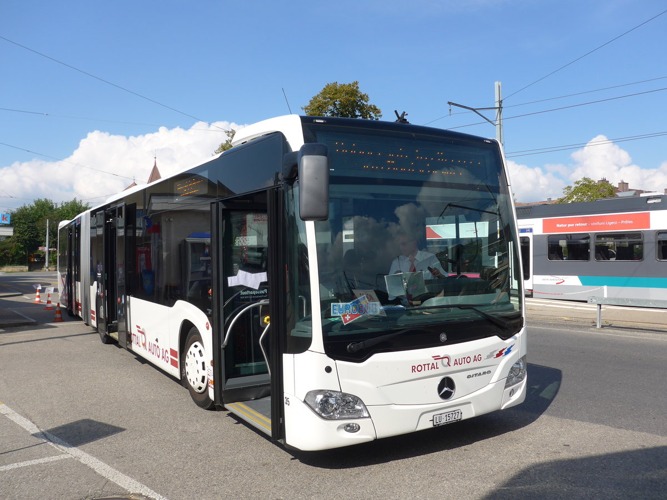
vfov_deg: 48.2
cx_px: 334
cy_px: 250
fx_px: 559
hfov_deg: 61.7
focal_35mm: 29
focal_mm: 6
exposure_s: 1/1600
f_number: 2.8
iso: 80
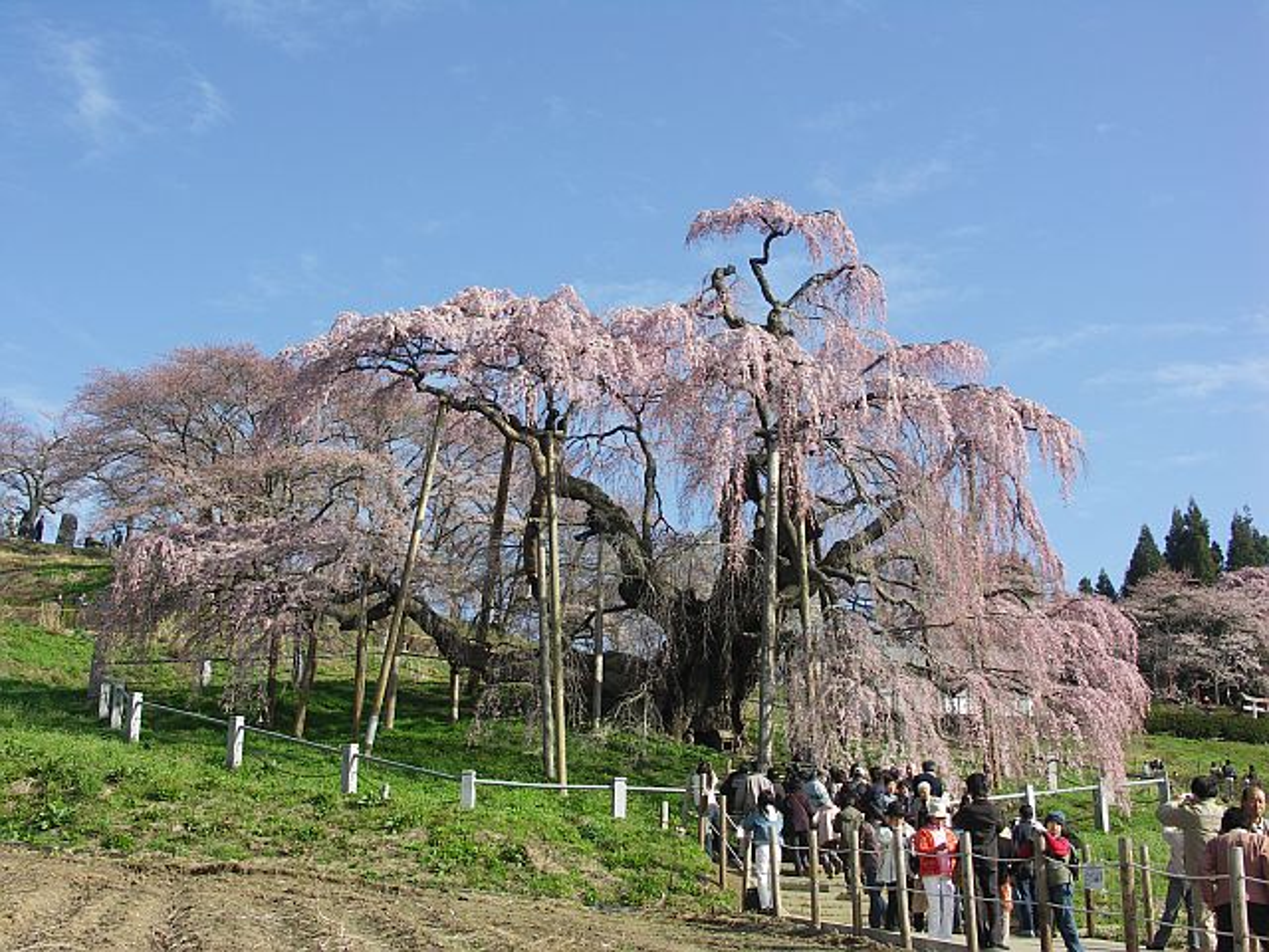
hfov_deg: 39.7
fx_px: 1760
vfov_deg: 30.3
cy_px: 476
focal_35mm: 48
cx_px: 634
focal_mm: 12.4
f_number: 5.6
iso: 50
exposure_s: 1/200
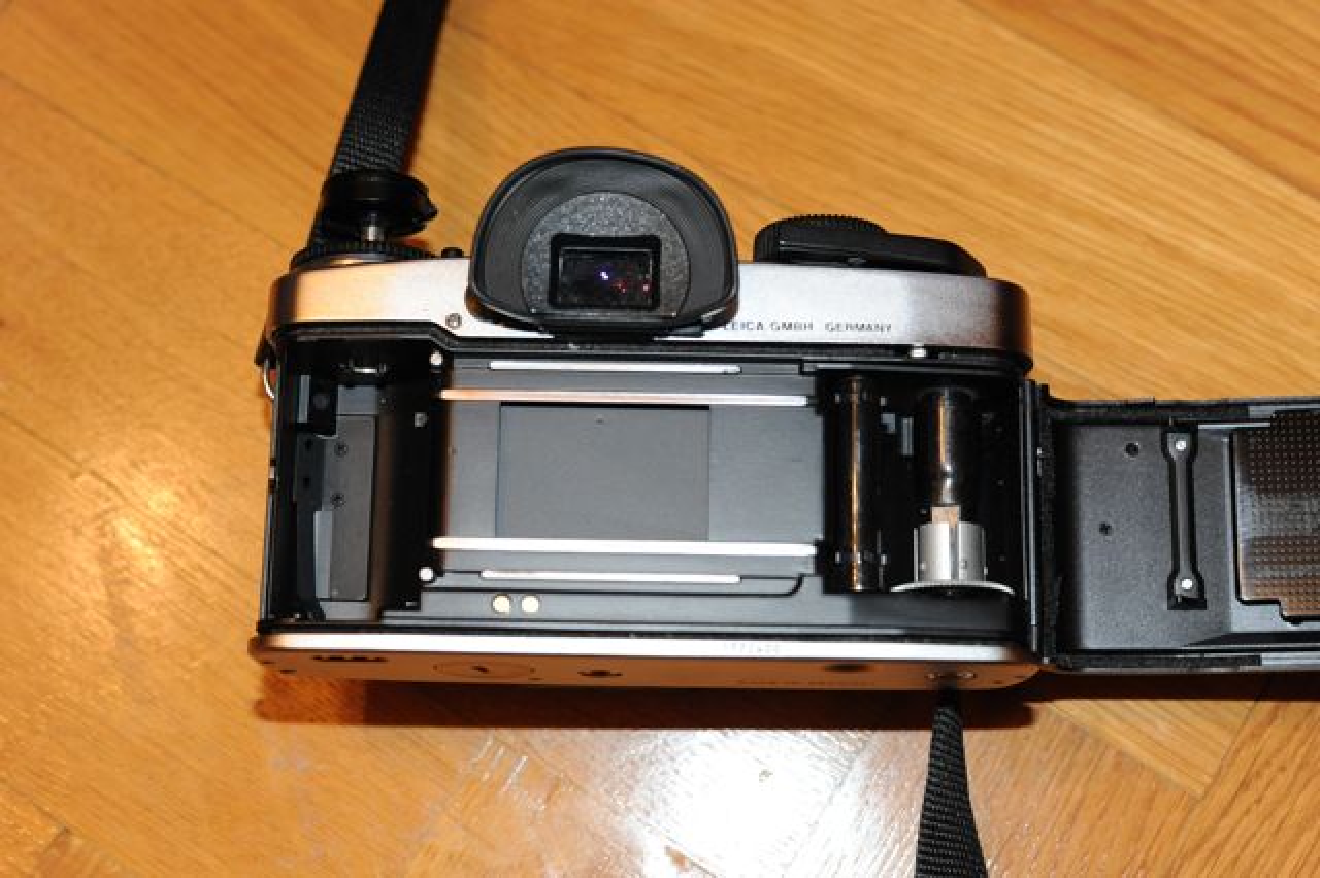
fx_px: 1832
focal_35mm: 50
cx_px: 660
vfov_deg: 27.0
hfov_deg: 39.6
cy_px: 439
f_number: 6.3
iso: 2000
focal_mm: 50
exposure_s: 1/60
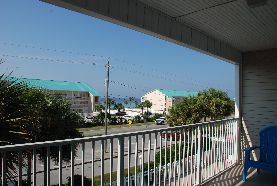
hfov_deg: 67.3
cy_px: 93
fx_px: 208
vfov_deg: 48.0
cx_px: 138
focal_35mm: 27
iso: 100
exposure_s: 1/250
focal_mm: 18
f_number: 8
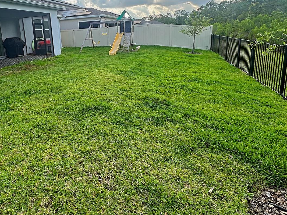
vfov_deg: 61.1
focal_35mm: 21
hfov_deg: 77.7
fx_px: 174
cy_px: 63
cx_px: 109
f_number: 2.2
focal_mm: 2.22
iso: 40
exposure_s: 1/581
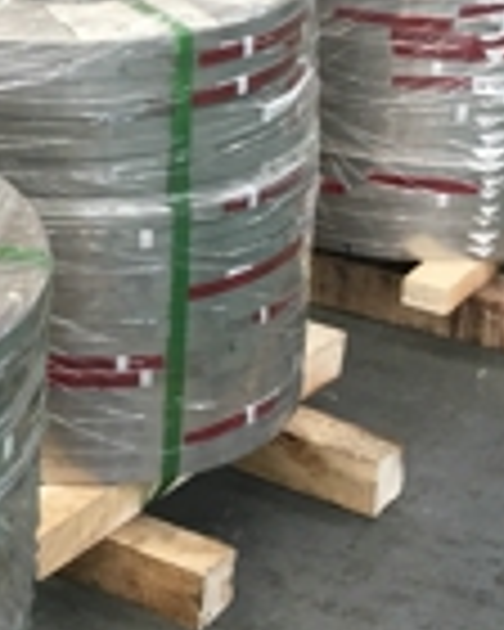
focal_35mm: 121
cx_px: -324
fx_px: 2256
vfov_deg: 15.8
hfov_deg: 12.0
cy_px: 126
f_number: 2.2
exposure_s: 1/33
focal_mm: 4.15
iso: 64
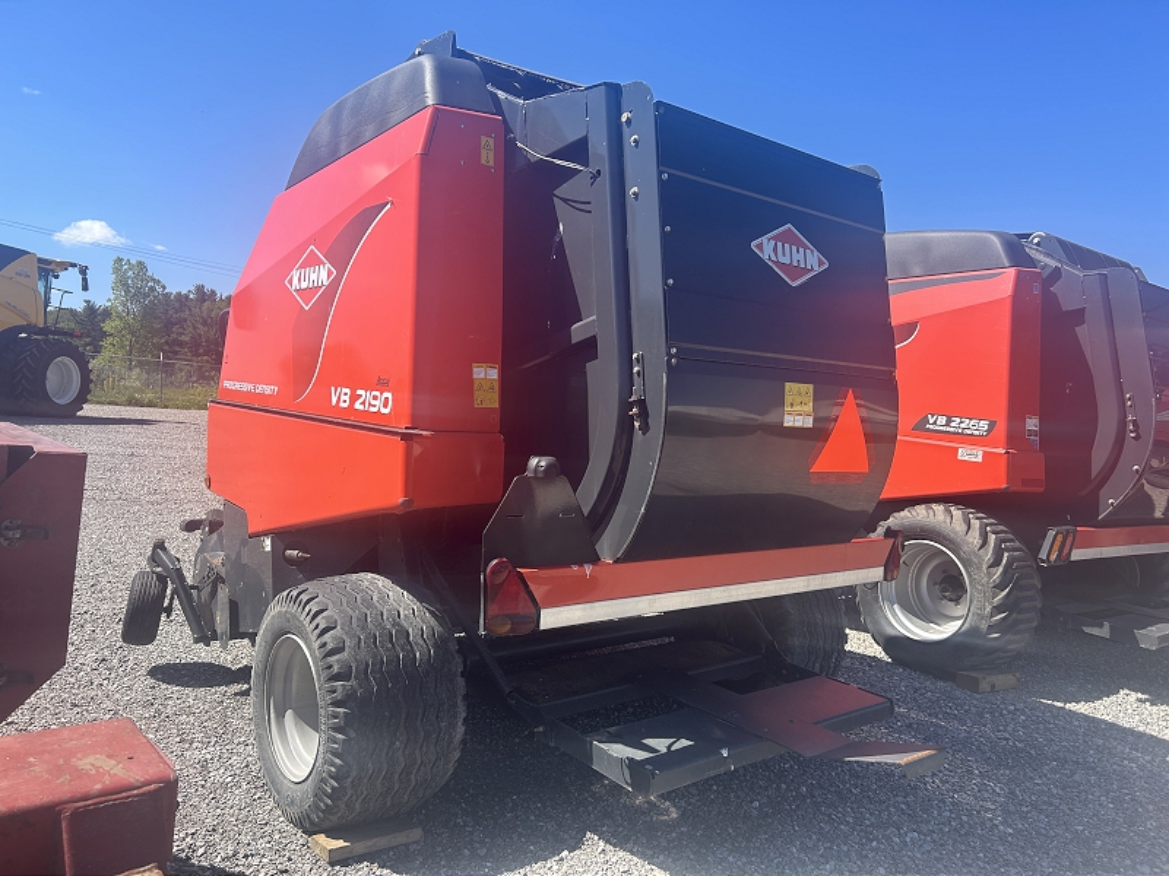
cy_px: 438
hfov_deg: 67.3
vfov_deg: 53.1
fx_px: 878
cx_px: 584
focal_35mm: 26
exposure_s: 1/2083
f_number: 1.5
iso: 50
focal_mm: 5.7
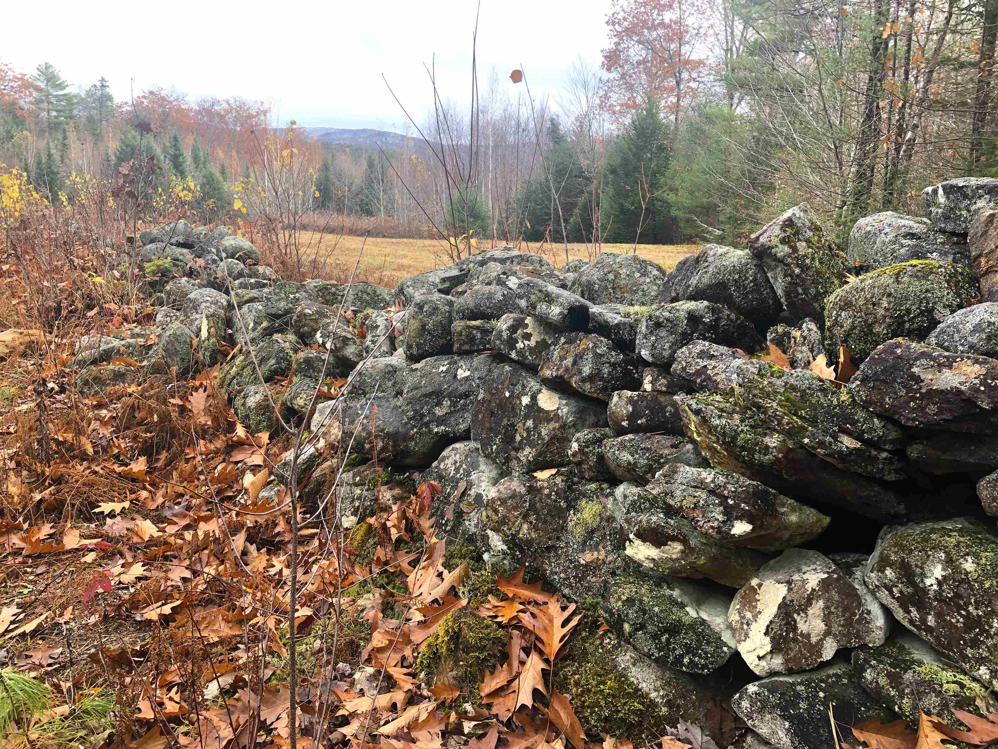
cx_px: 499
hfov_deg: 63.4
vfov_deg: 49.7
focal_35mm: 28
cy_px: 374
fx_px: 807
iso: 20
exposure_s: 1/161
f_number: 1.8
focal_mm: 4
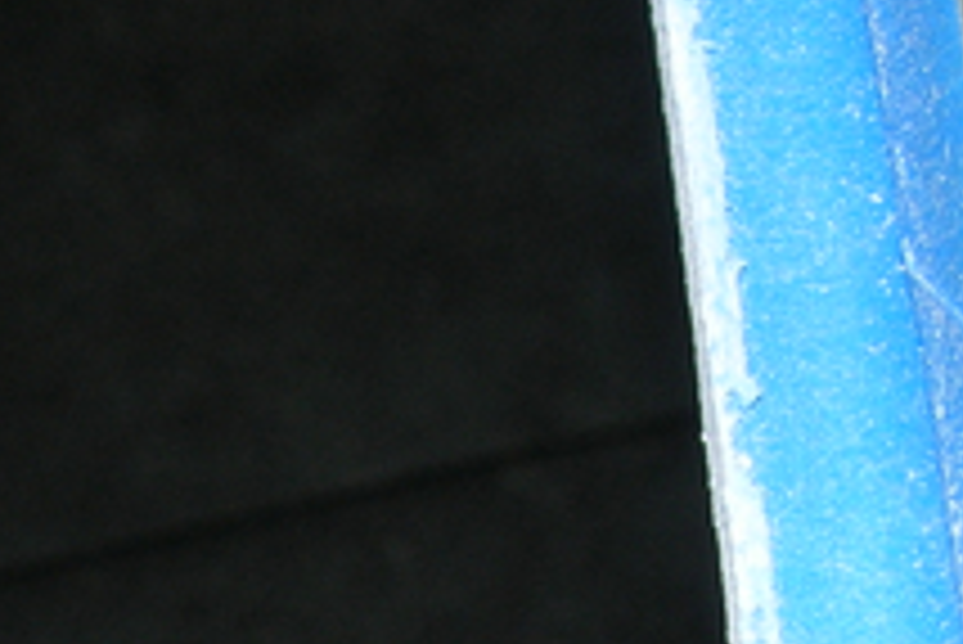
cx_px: 266
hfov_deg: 17.3
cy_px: 982
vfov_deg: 11.2
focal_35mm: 118
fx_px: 3159
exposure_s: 1/60.1
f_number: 4.8
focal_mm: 7.8
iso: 64
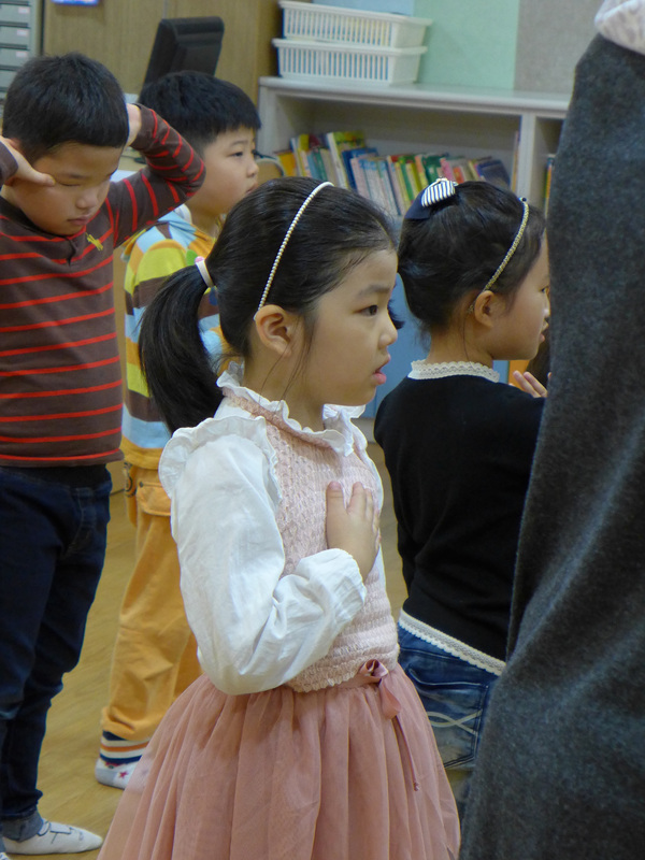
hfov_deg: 12.7
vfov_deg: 16.8
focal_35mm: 117
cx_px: 322
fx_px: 2907
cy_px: 430
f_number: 2.3
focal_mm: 17.7
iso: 400
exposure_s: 1/100
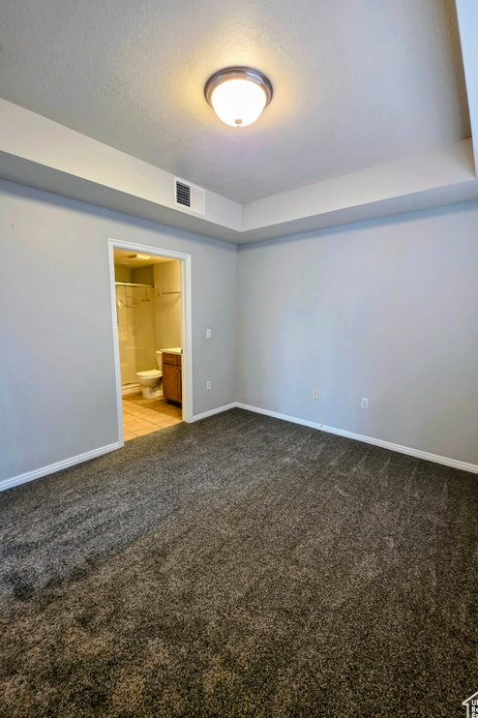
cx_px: 226
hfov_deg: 81.1
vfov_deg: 104.3
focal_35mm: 14
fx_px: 279
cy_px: 361
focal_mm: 2.2
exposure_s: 1/60
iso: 200
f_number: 1.9
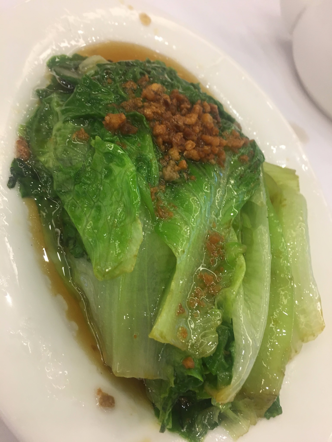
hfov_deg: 48.2
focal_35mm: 29
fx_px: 371
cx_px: 166
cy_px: 221
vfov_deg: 61.7
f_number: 2.2
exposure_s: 1/33
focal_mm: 4.15
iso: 125
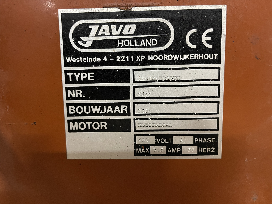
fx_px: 196
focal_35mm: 25
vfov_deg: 54.9
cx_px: 136
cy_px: 102
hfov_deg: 69.4
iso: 500
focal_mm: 5.1
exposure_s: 1/33
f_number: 1.6
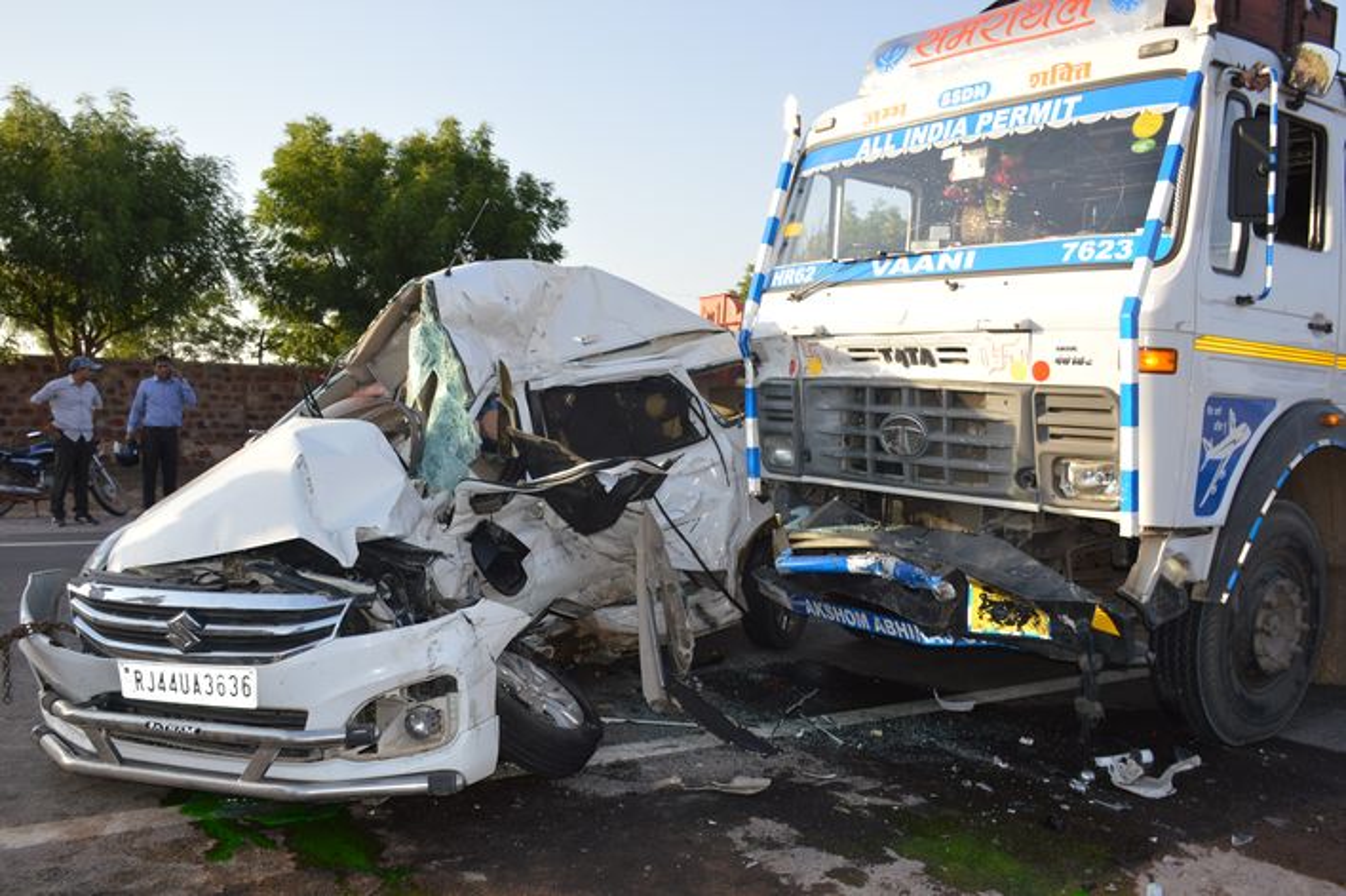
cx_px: 673
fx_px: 1121
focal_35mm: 30
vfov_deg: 43.5
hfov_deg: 62.0
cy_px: 448
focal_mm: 20
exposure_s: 1/200
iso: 100
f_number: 5.6
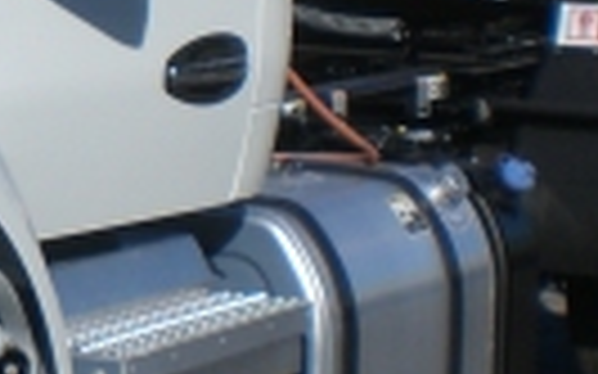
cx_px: -243
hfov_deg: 10.5
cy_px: 45
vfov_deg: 6.7
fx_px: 3160
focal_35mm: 194
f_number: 4.4
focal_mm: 6.3
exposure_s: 1/1000
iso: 50
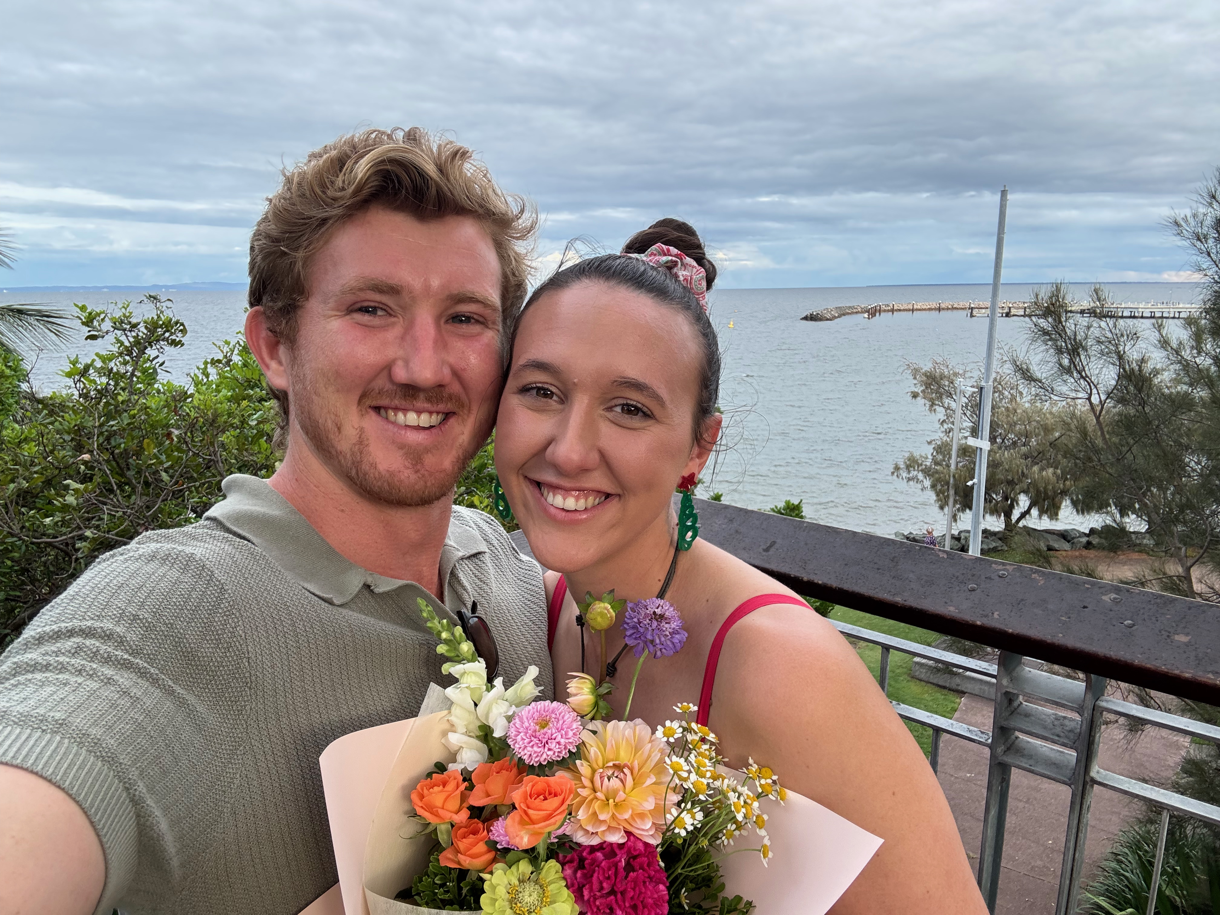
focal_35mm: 23
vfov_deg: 58.9
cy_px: 458
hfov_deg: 73.9
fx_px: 811
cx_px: 610
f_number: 1.9
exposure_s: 1/172
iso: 32
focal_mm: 2.69
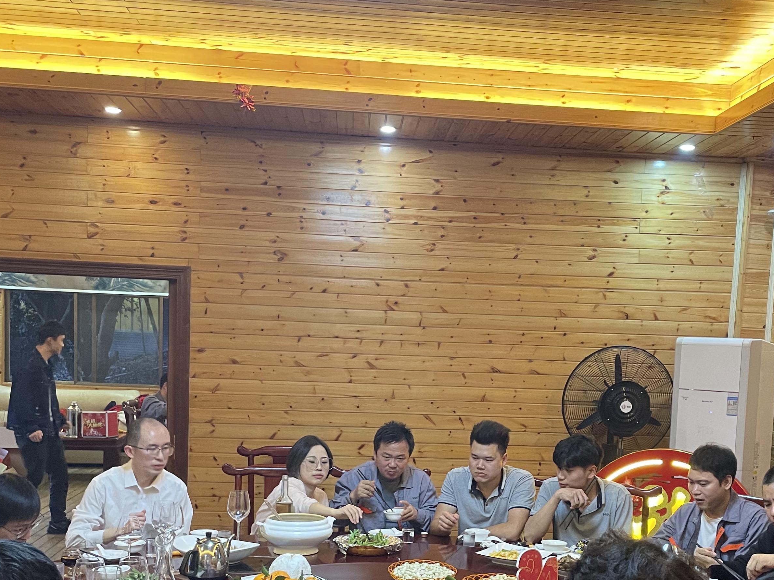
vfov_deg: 32.2
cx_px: 463
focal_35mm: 44
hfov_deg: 42.7
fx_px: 984
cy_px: 442
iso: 320
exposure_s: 1/60
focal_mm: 4.2
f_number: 1.6
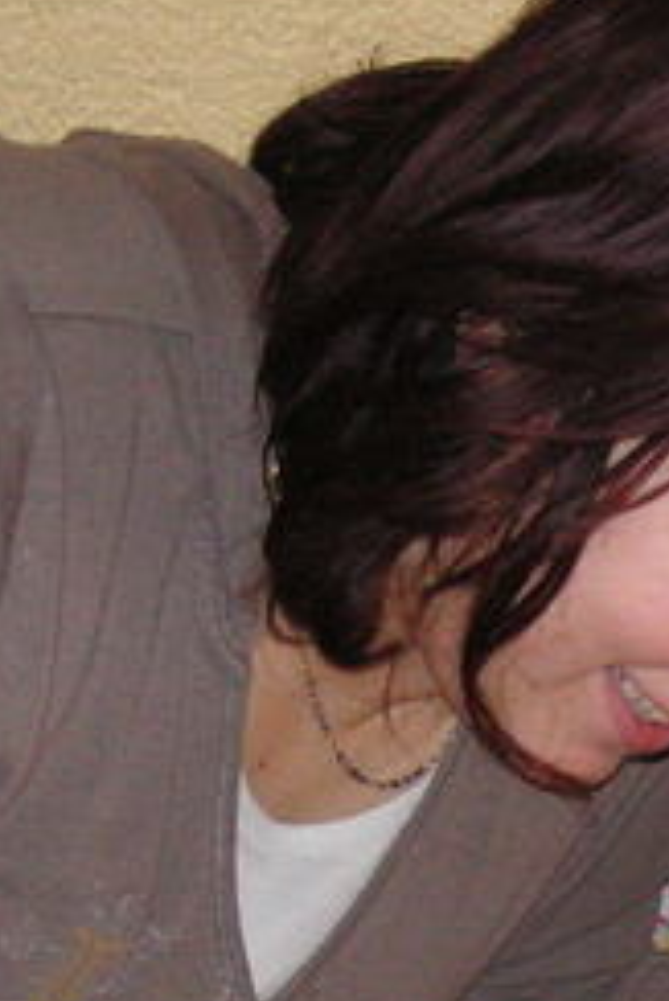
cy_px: 1042
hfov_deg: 10.8
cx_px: 685
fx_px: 3507
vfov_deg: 15.9
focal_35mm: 126
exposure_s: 1/45
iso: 160
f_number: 2.8
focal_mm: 6.1
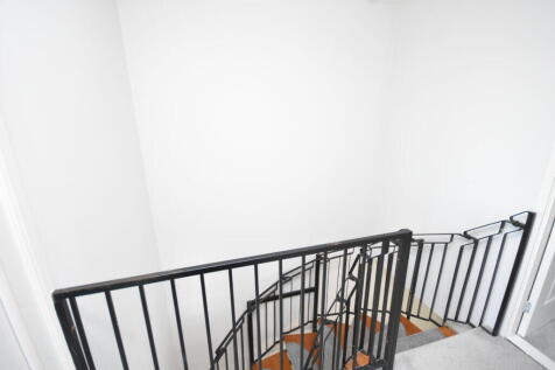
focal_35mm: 15
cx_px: 278
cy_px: 185
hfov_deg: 100.4
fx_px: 231
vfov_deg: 77.3
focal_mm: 10
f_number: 4
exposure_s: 1/60
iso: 2000
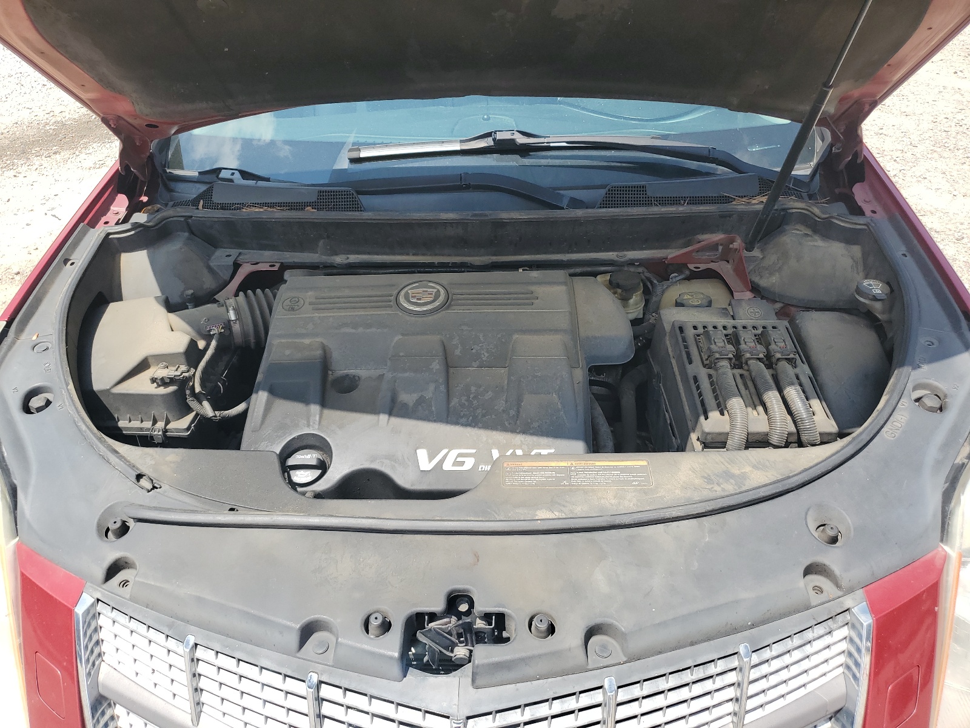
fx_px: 729
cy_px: 364
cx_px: 485
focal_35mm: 26
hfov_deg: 67.3
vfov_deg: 53.1
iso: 50
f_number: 1.5
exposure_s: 1/1429
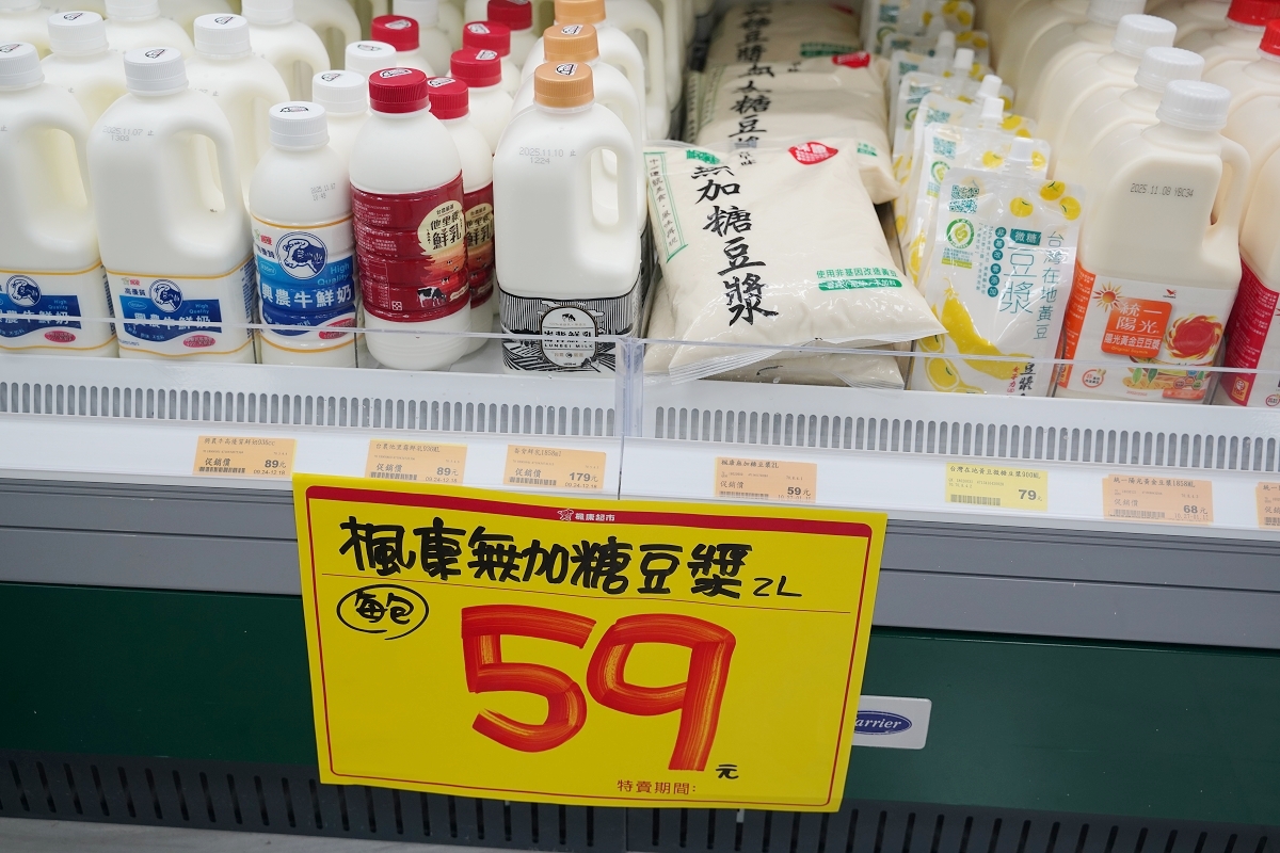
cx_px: 640
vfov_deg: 34.2
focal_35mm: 39
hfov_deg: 49.6
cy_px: 426
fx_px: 1387
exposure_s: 1/160
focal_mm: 39
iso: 800
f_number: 4
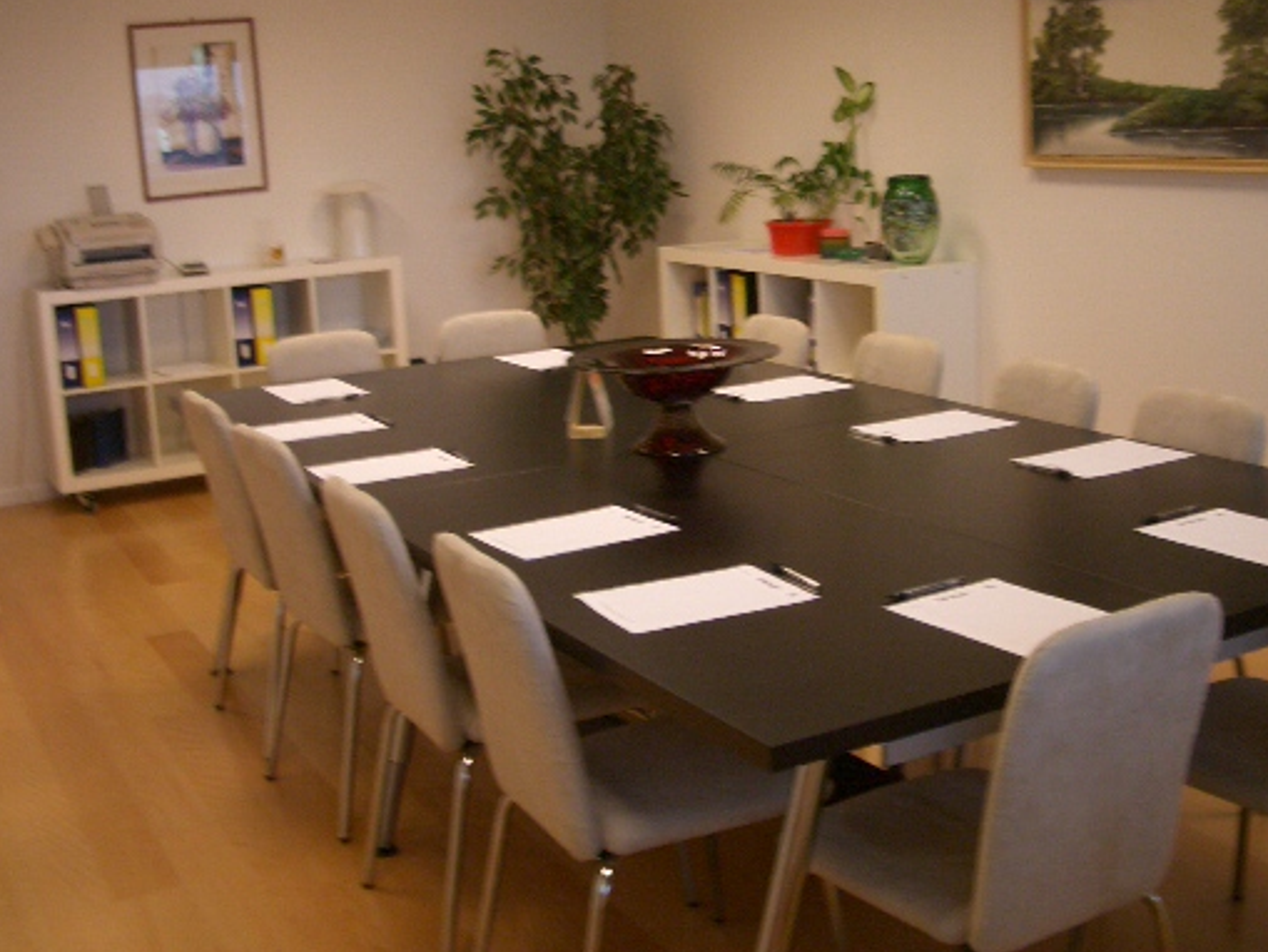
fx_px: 1612
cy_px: 449
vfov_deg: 32.9
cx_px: 660
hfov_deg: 42.9
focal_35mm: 44
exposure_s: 1/80
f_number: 2.6
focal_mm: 5.8
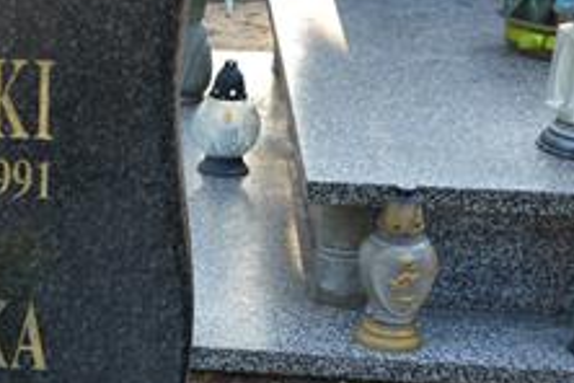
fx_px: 1515
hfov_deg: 20.2
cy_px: 300
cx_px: -106
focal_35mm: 95
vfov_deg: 14.3
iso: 360
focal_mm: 22
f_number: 5.6
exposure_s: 1/125
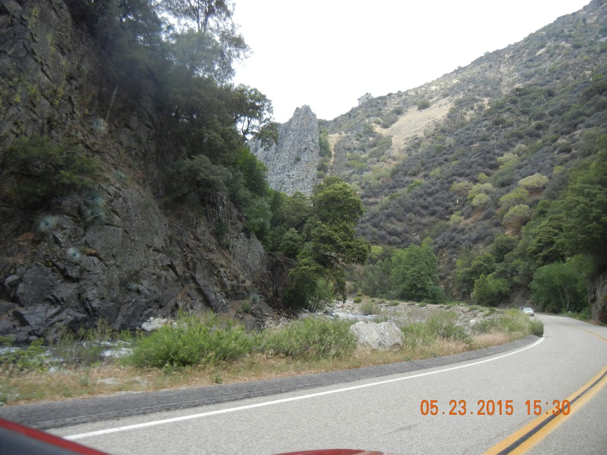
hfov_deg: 60.0
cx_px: 304
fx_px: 526
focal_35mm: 30
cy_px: 228
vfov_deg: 46.8
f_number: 3.5
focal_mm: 5.4
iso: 160
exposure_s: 1/550
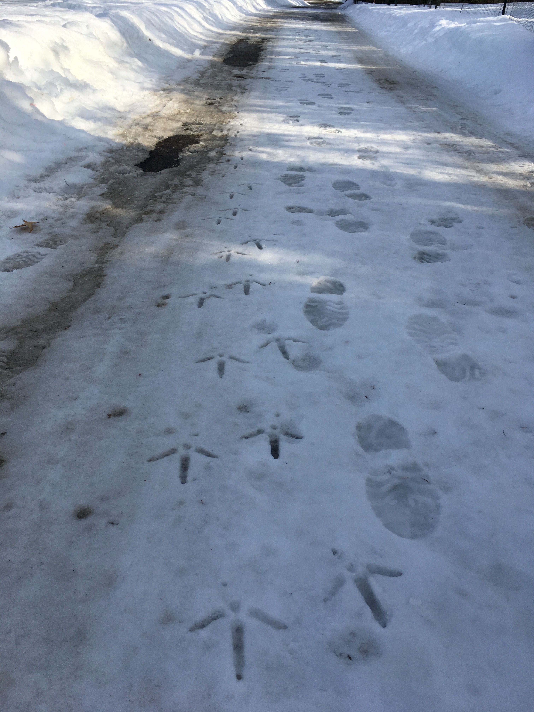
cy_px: 356
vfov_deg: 61.7
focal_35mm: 29
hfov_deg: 48.2
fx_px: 596
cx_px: 267
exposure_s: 1/1479
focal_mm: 4.15
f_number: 2.2
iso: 25
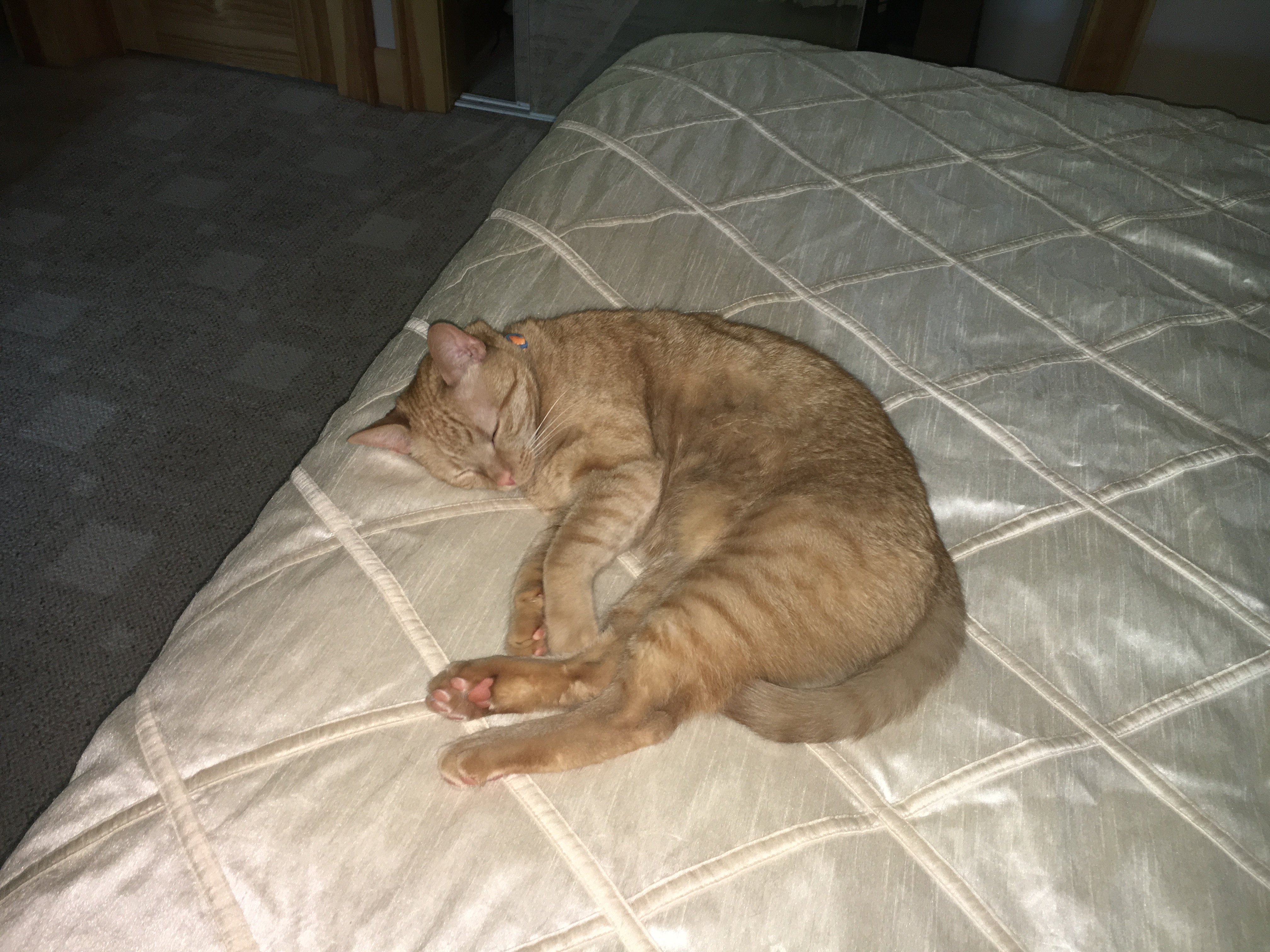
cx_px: 635
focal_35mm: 29
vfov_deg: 48.2
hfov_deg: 61.7
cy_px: 476
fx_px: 1064
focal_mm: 4.15
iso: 50
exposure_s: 1/16
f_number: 2.2
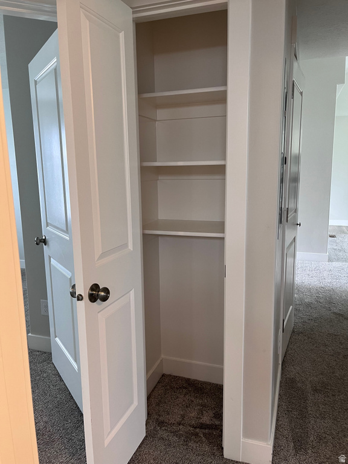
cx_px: 174
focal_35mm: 26
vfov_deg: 67.3
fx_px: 349
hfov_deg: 53.1
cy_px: 232
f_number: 1.6
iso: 125
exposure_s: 1/60
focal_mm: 5.1
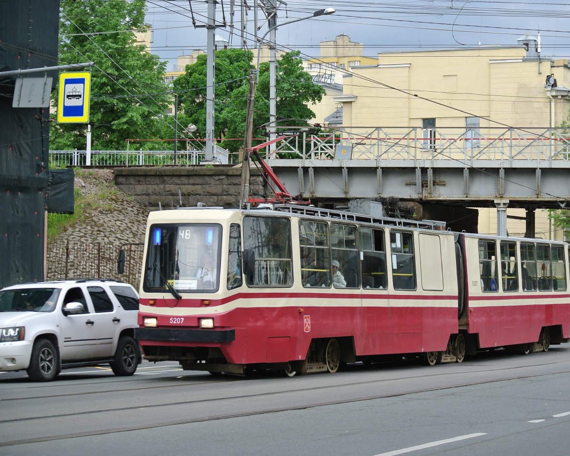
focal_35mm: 100
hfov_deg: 19.2
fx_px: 1687
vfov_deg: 15.4
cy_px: 226
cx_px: 331
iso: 100
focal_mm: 32.8
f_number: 3.8
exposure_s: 1/80
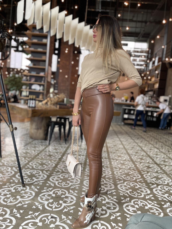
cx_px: 86
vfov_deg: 67.3
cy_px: 114
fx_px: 172
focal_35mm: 26
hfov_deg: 53.1
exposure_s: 1/50
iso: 100
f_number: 1.6
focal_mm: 5.1
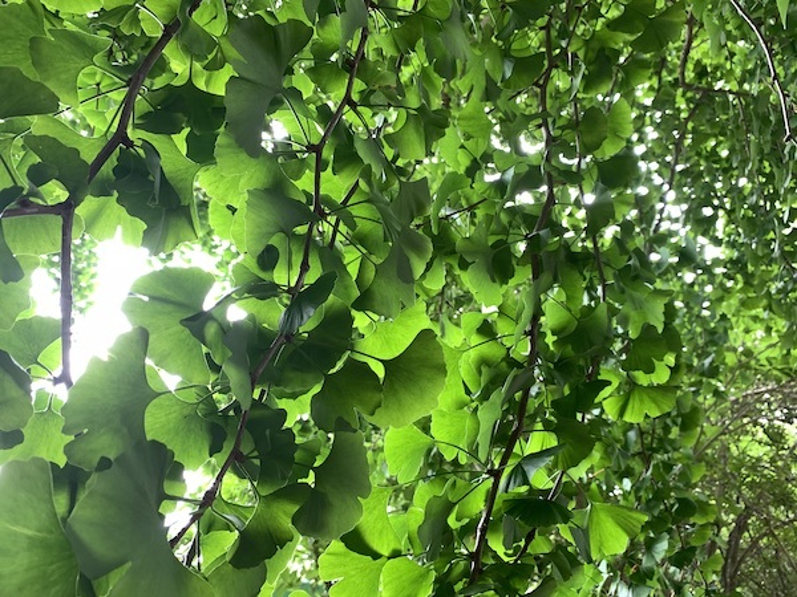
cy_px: 298
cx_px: 398
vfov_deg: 53.1
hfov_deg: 67.3
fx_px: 599
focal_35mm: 26
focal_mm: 4.25
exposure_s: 1/101
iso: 100
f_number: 1.8
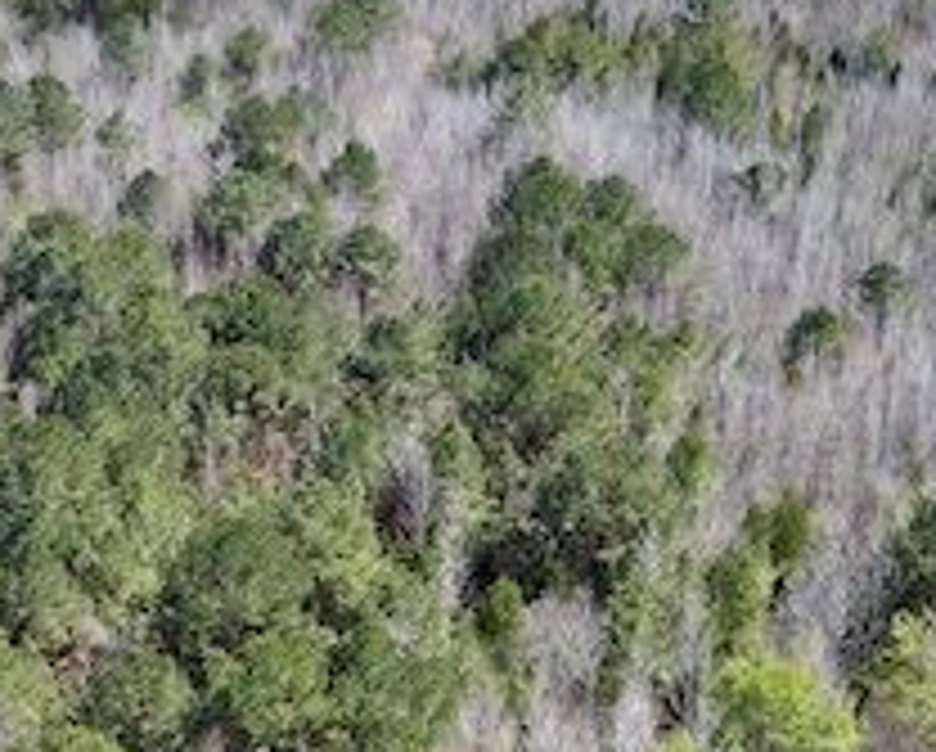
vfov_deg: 16.7
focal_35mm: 90
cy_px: 779
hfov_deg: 21.1
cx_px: 297
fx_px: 2497
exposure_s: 1/15
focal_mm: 4.5
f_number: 2.8
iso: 290
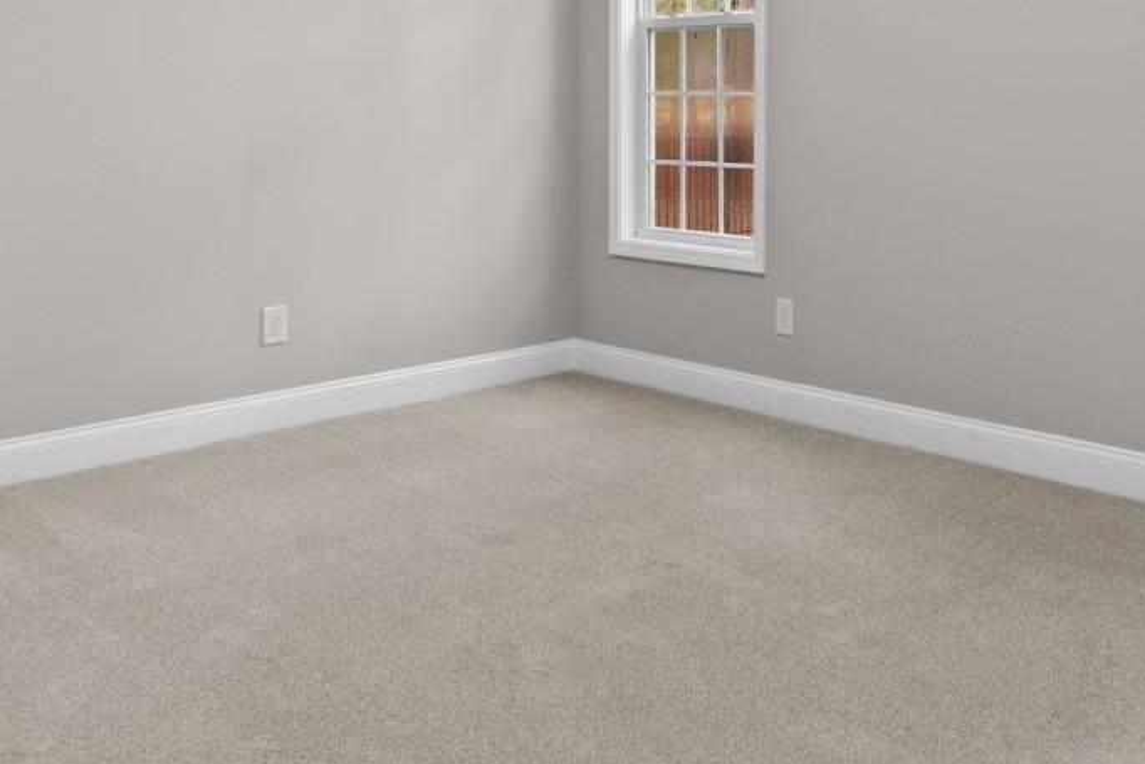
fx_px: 1209
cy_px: 86
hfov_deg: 48.9
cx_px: 848
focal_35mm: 38
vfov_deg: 33.3
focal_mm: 11
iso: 100
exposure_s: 1/20
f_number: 4.8
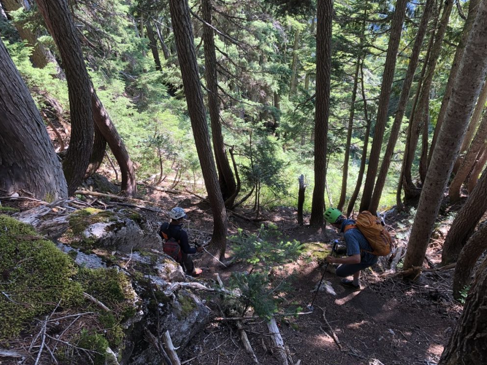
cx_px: 251
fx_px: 408
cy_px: 182
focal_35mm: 29
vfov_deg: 48.2
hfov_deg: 61.6
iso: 40
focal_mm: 3.99
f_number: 1.8
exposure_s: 1/120
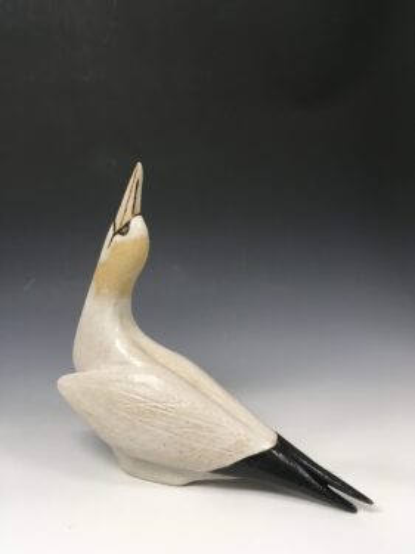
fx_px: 464
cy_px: 277
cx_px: 208
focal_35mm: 29
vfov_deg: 61.7
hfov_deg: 48.2
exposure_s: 1/33
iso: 40
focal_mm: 4.15
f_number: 2.2
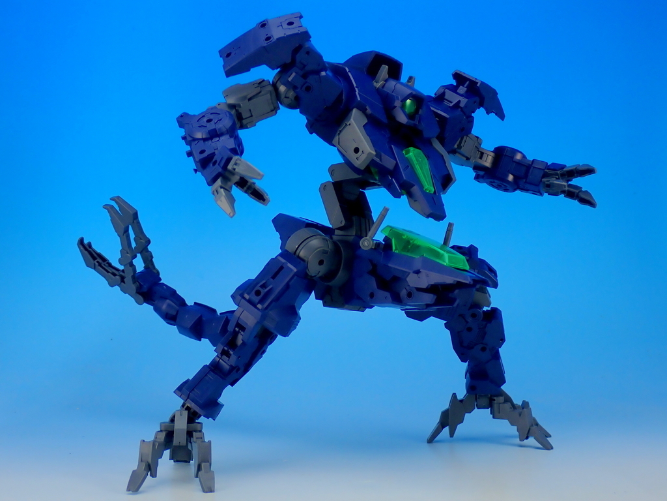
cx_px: 334
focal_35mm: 50
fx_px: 963
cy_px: 250
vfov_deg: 29.1
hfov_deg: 38.2
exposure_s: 1/30
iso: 100
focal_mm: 9.01
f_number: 3.2
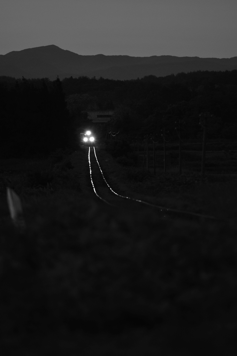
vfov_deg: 6.9
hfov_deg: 4.6
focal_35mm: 300
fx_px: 2970
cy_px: 178
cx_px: 118
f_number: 2.8
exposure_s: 1/100
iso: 220
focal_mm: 200
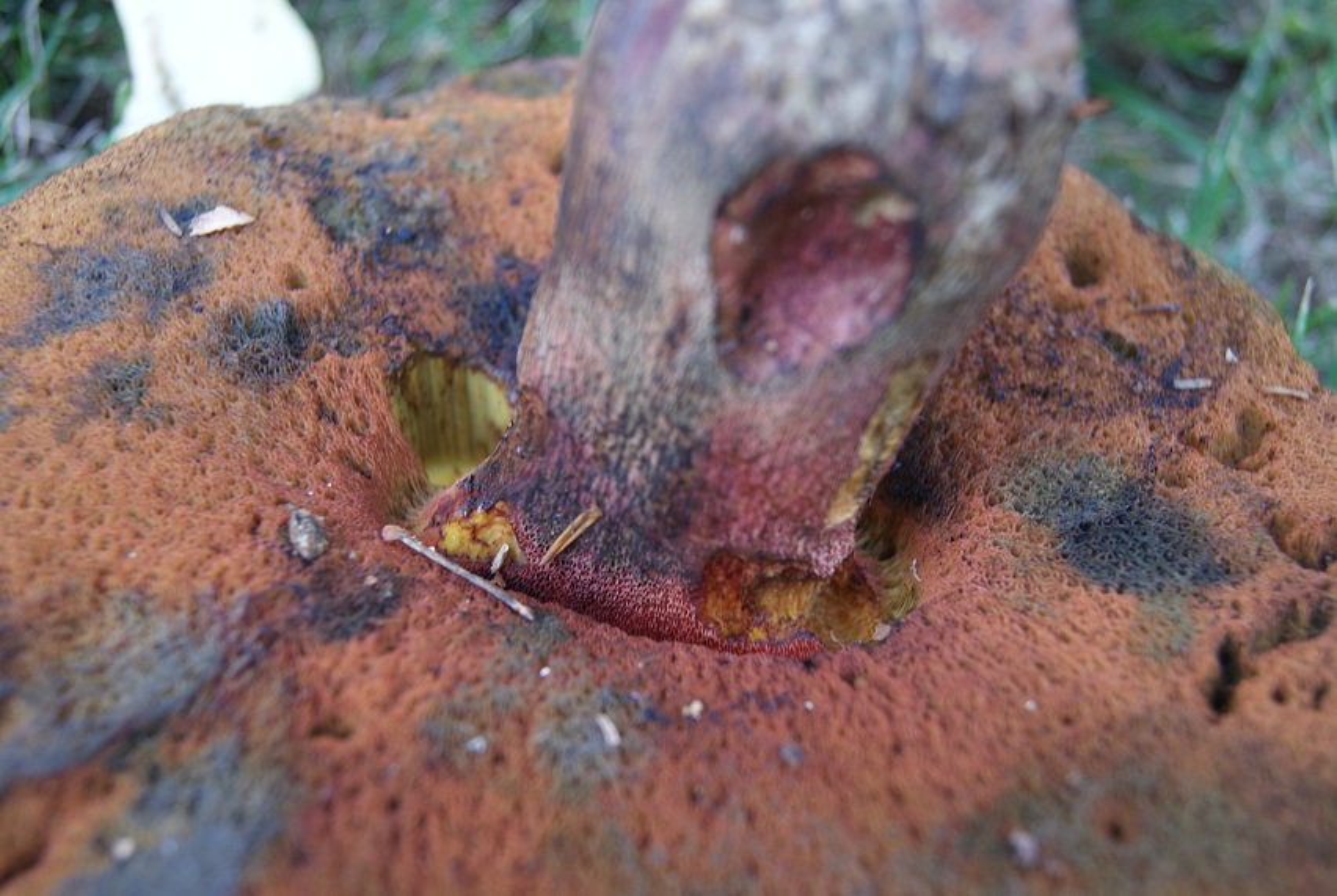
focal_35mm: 45
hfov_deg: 43.5
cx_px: 668
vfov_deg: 30.0
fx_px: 1674
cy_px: 448
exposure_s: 1/50
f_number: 4.5
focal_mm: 30
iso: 250
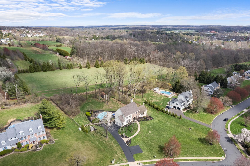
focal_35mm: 25
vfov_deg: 51.1
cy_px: 94
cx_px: 129
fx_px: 173
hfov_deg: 71.5
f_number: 2.8
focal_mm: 8.38
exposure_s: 1/320
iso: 130
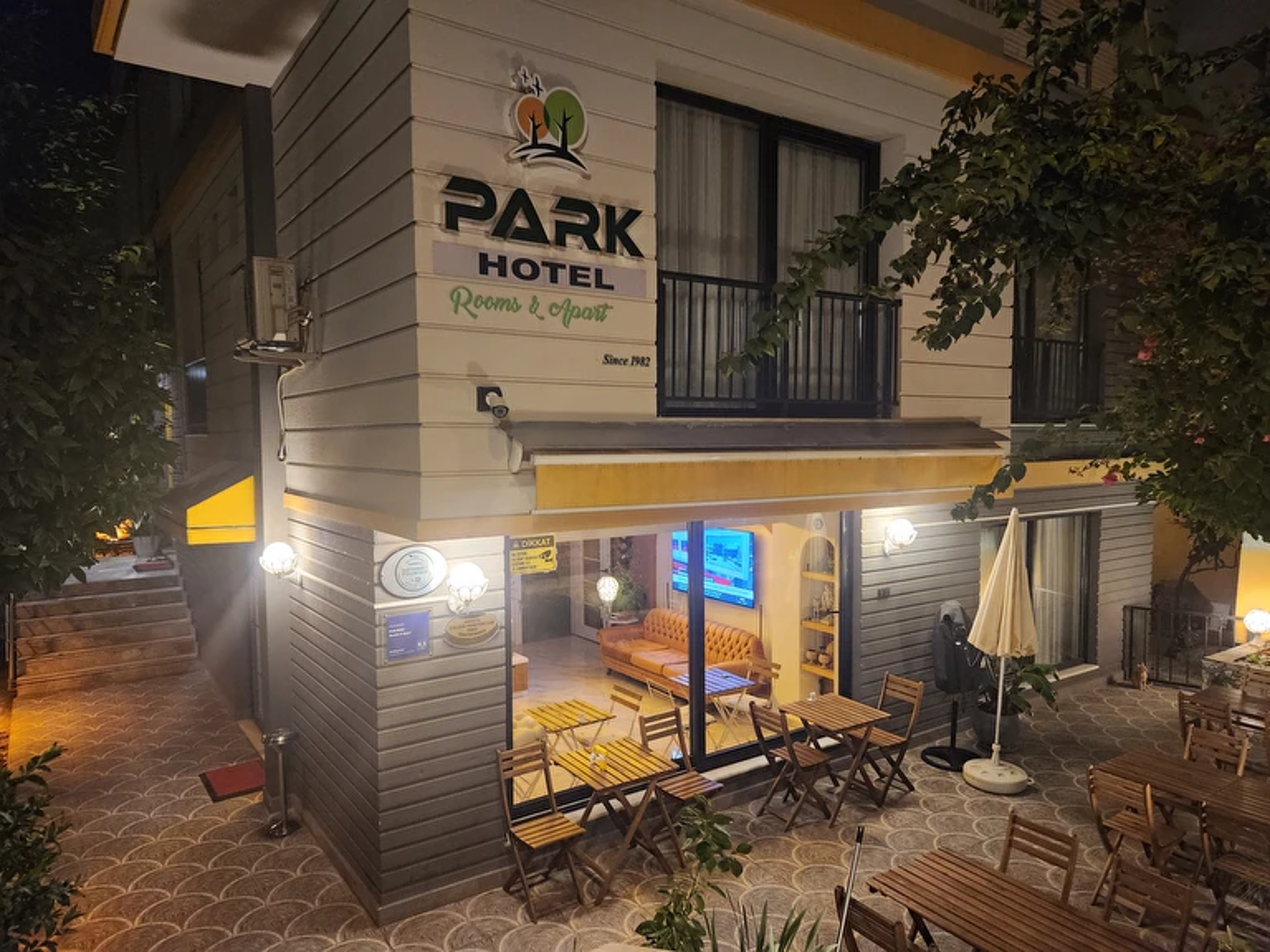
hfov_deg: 73.9
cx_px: 635
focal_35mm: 23
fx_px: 844
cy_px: 476
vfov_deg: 58.9
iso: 640
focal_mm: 5.4
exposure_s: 1/33
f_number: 1.8
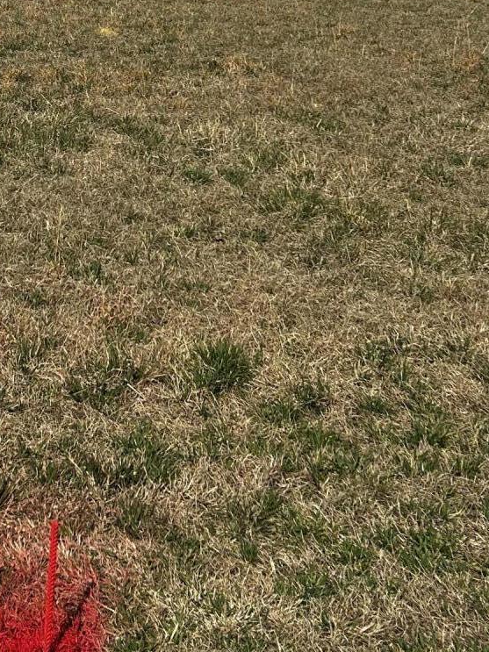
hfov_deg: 20.8
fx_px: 1319
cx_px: 112
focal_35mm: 70
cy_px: 55
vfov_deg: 26.8
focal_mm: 5.7
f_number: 1.5
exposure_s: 1/7463
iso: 50
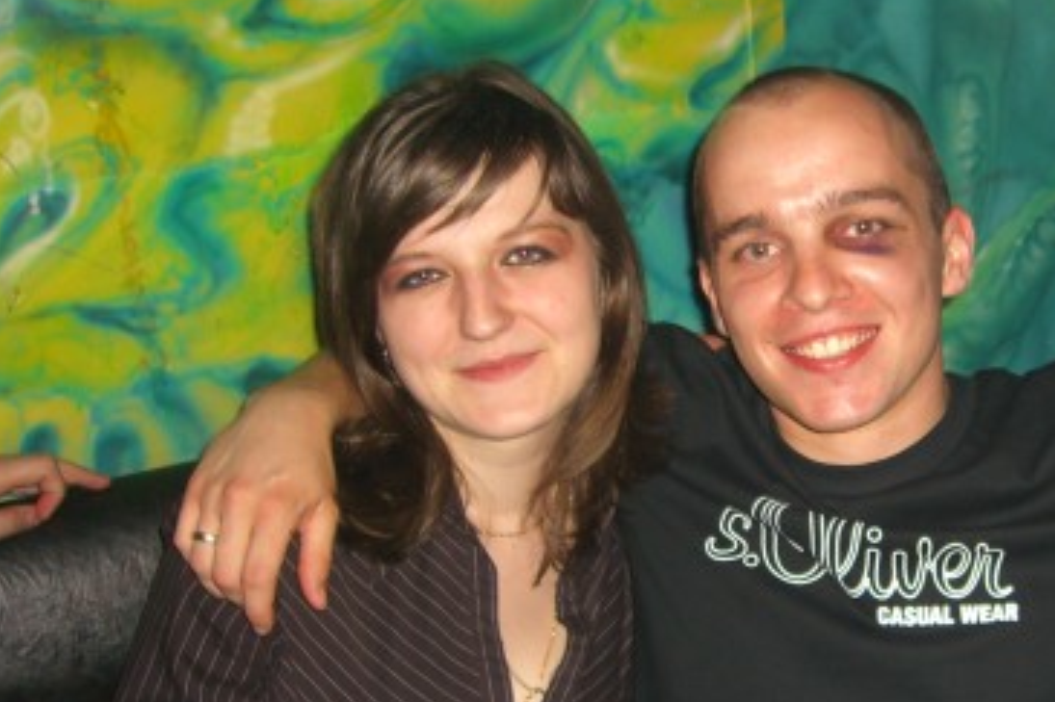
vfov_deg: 20.8
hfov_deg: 30.3
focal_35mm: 65
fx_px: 1904
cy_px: 482
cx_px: 838
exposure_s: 1/60
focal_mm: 7.9
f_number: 2.8
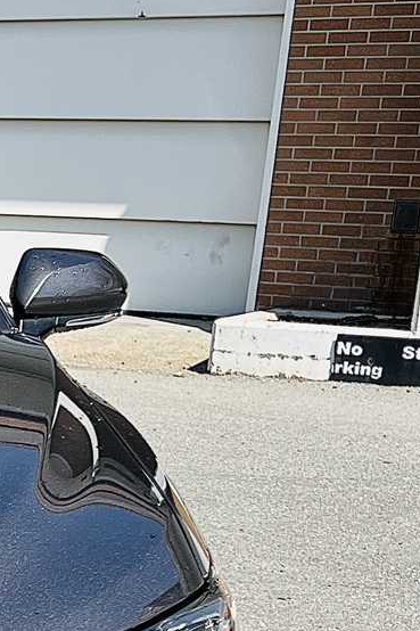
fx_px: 1751
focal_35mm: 100
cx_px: -440
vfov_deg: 19.8
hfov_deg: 12.1
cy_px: 633
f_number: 1.5
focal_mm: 5.7
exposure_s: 1/2632
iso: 50
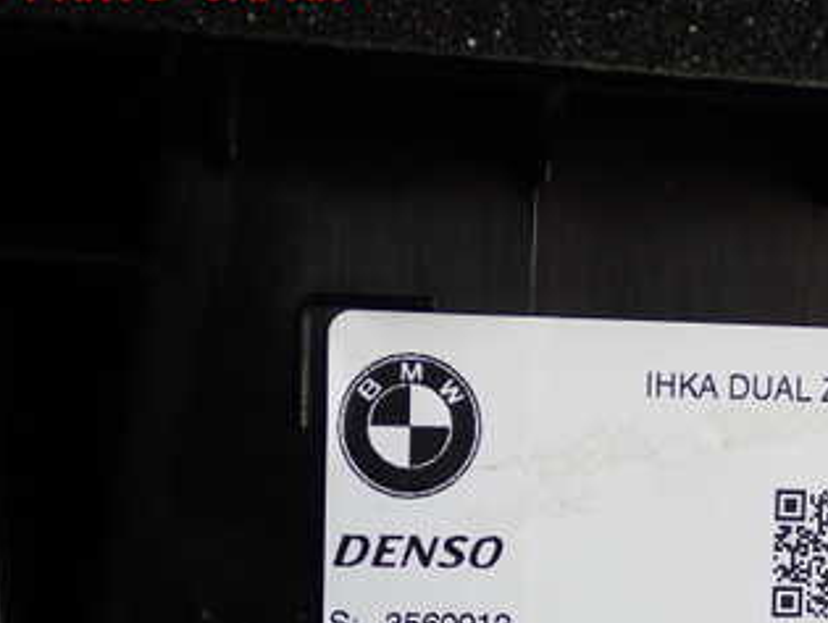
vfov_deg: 18.7
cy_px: 542
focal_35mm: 78
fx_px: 1868
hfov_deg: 24.6
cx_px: 655
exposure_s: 1/125
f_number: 2.8
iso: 160
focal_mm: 7.31
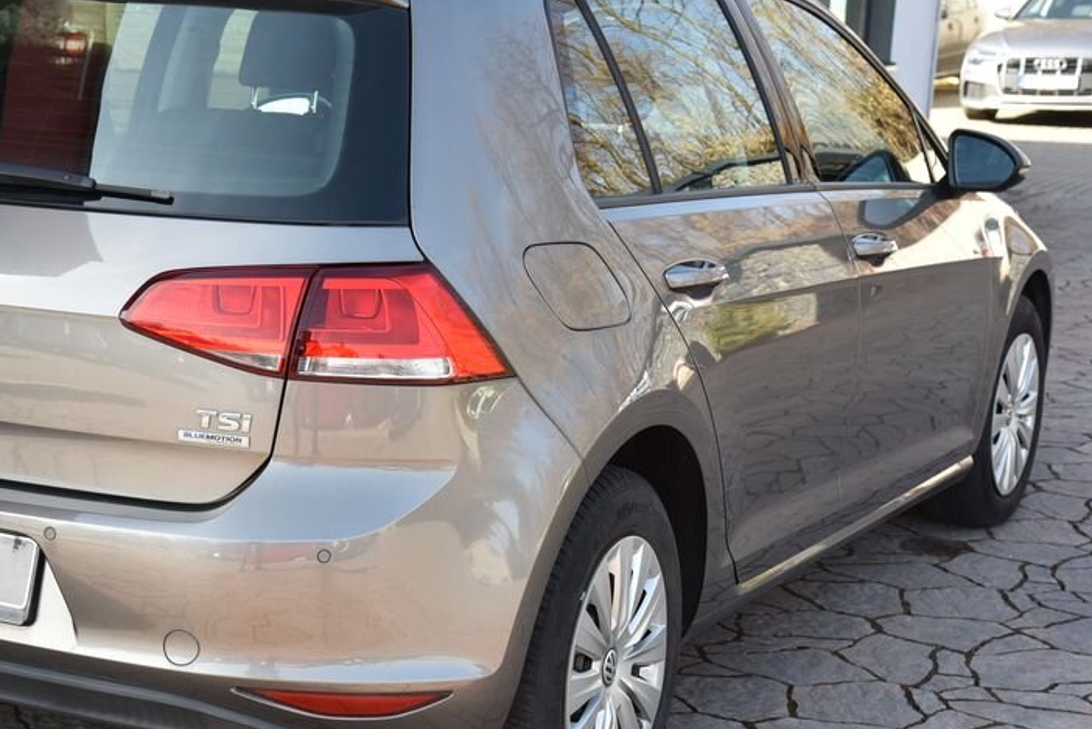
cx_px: 311
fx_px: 2125
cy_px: 361
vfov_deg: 19.5
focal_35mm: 70
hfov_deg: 28.5
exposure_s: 1/200
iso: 500
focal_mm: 48
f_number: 7.1
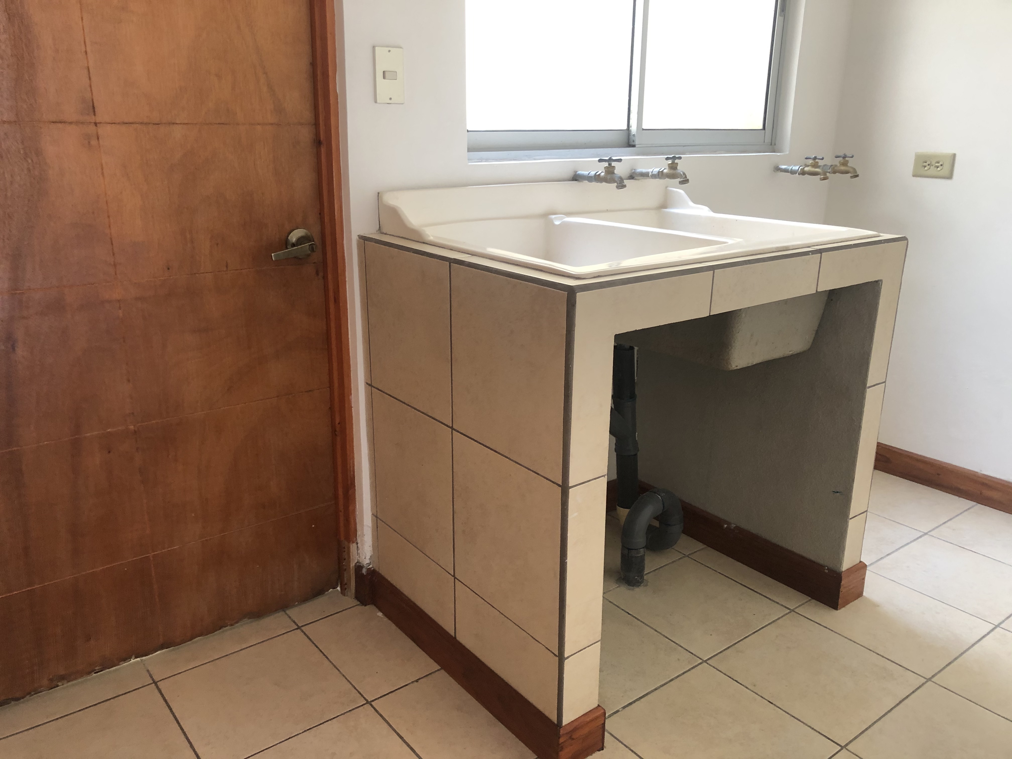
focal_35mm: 28
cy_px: 380
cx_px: 506
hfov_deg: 63.4
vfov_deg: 49.7
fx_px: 819
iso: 32
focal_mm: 4
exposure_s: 1/30
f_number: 1.8
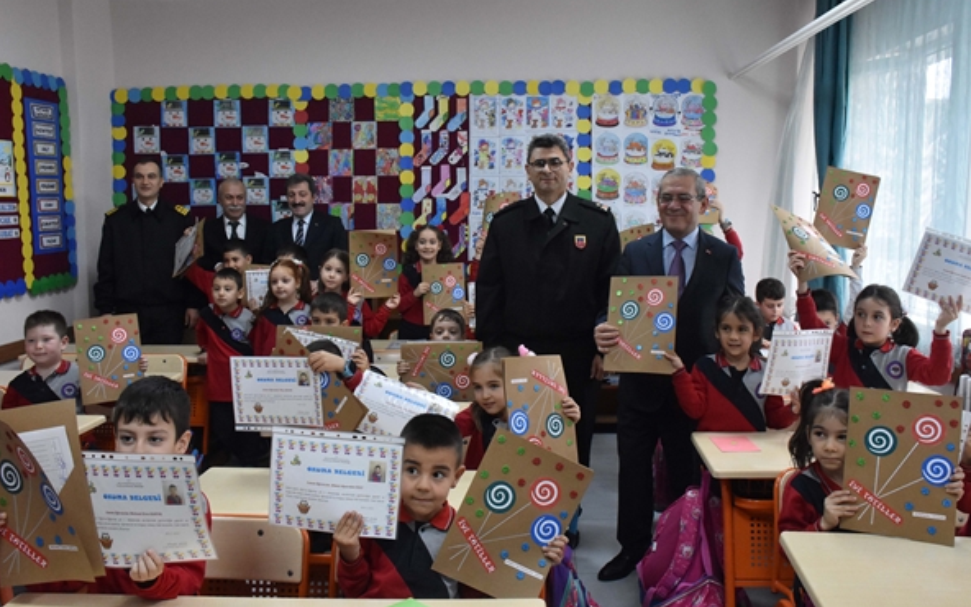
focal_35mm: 31
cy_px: 287
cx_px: 489
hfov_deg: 61.2
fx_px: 820
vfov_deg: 40.6
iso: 3200
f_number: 6.3
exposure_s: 1/160
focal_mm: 20
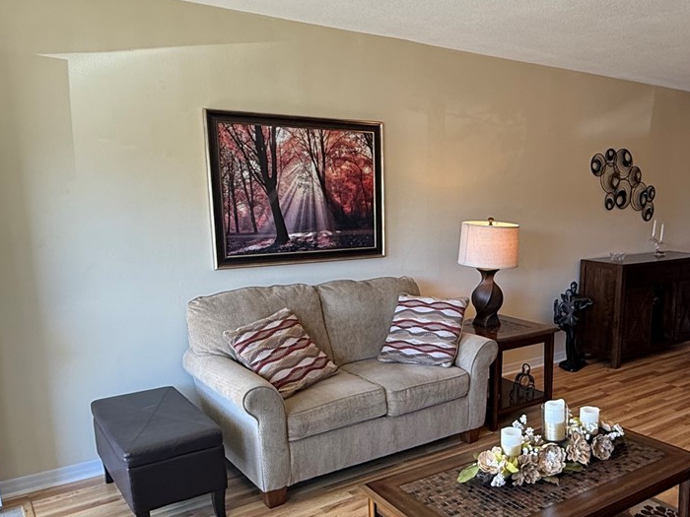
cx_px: 463
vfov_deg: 43.8
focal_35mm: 32
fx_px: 638
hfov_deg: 55.6
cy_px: 320
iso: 125
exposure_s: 1/120
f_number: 2.2
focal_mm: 2.22
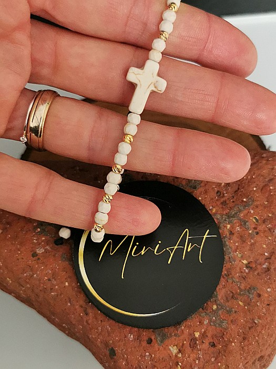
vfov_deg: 42.9
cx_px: 138
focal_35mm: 44
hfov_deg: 32.9
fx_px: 468
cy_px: 184
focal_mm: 5.56
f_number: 1.6
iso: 320
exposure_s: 1/50
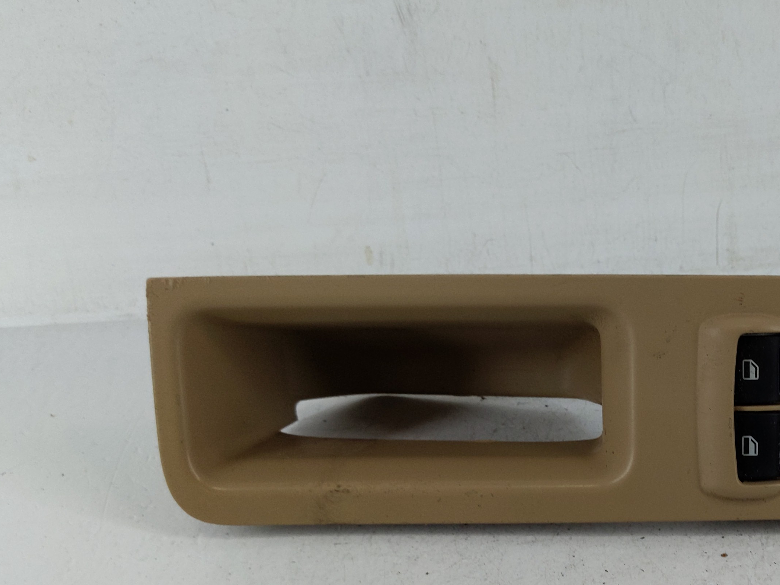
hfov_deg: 37.6
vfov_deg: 30.3
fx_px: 1059
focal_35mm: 47
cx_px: 711
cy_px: 449
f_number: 1.73
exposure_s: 1/124
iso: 58
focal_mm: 4.38
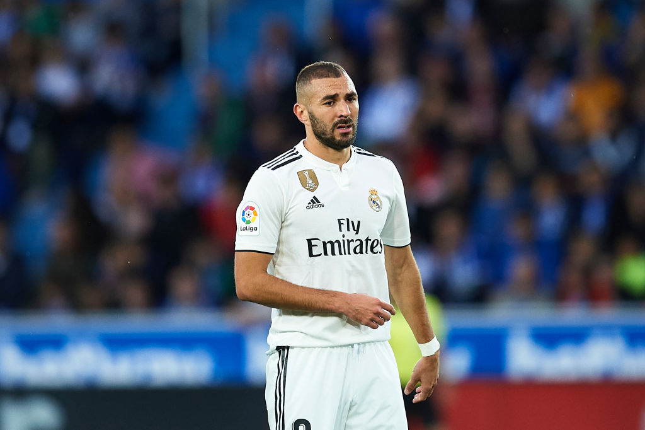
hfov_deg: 5.2
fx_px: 7164
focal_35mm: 400
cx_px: 322
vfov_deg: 3.4
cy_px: 215
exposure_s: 1/1600
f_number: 2.8
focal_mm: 400
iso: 2000
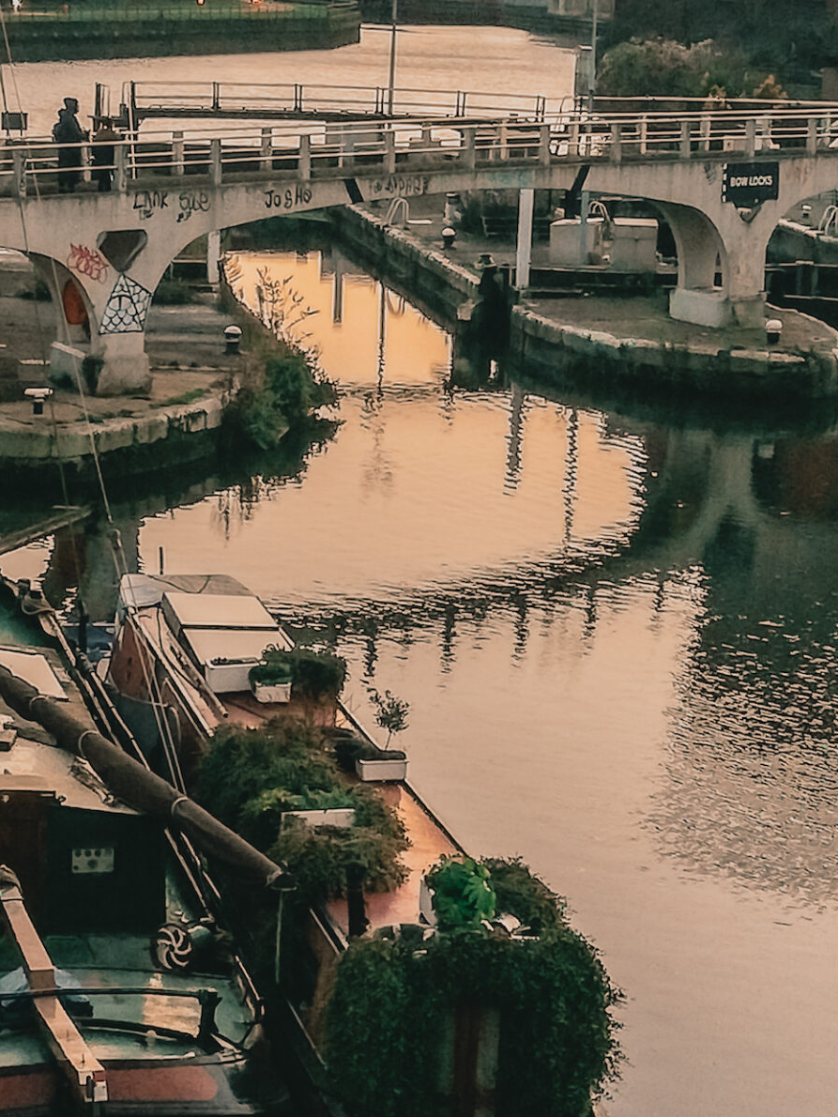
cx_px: 359
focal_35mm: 100
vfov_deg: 19.6
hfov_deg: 14.8
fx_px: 3227
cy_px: 585
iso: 400
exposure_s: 1/30
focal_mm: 3.81
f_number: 2.2
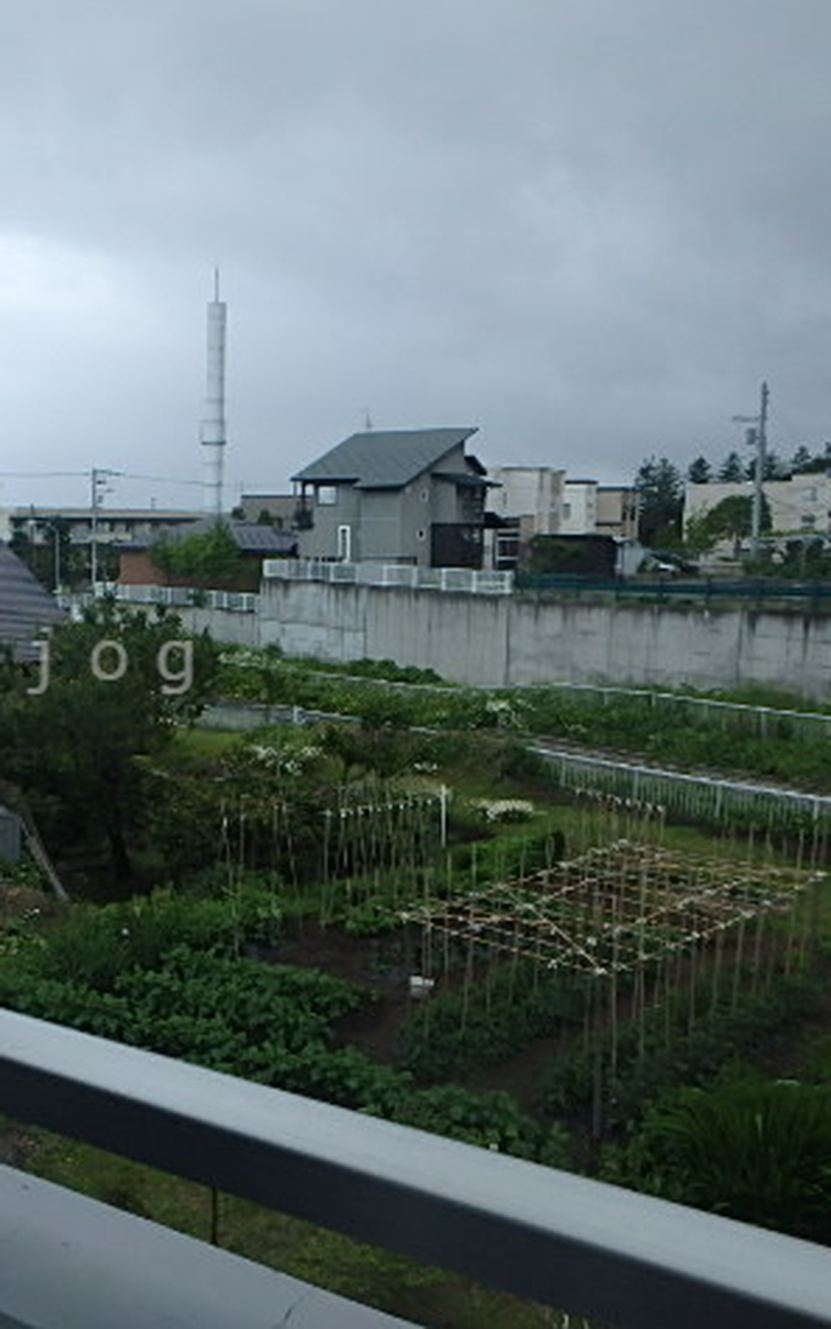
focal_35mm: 30
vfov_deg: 62.9
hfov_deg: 37.7
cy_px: 660
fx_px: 1087
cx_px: 17
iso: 125
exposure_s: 1/1000
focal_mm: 3.7
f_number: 3.5
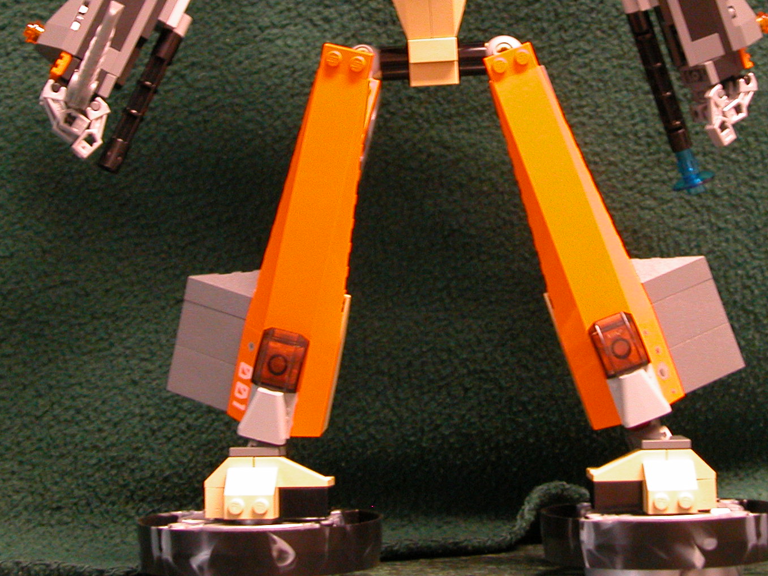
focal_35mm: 117
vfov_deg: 12.5
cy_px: 46
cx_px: 444
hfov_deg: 16.8
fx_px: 2595
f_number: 4
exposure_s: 1/3.8
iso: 302
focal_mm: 15.7
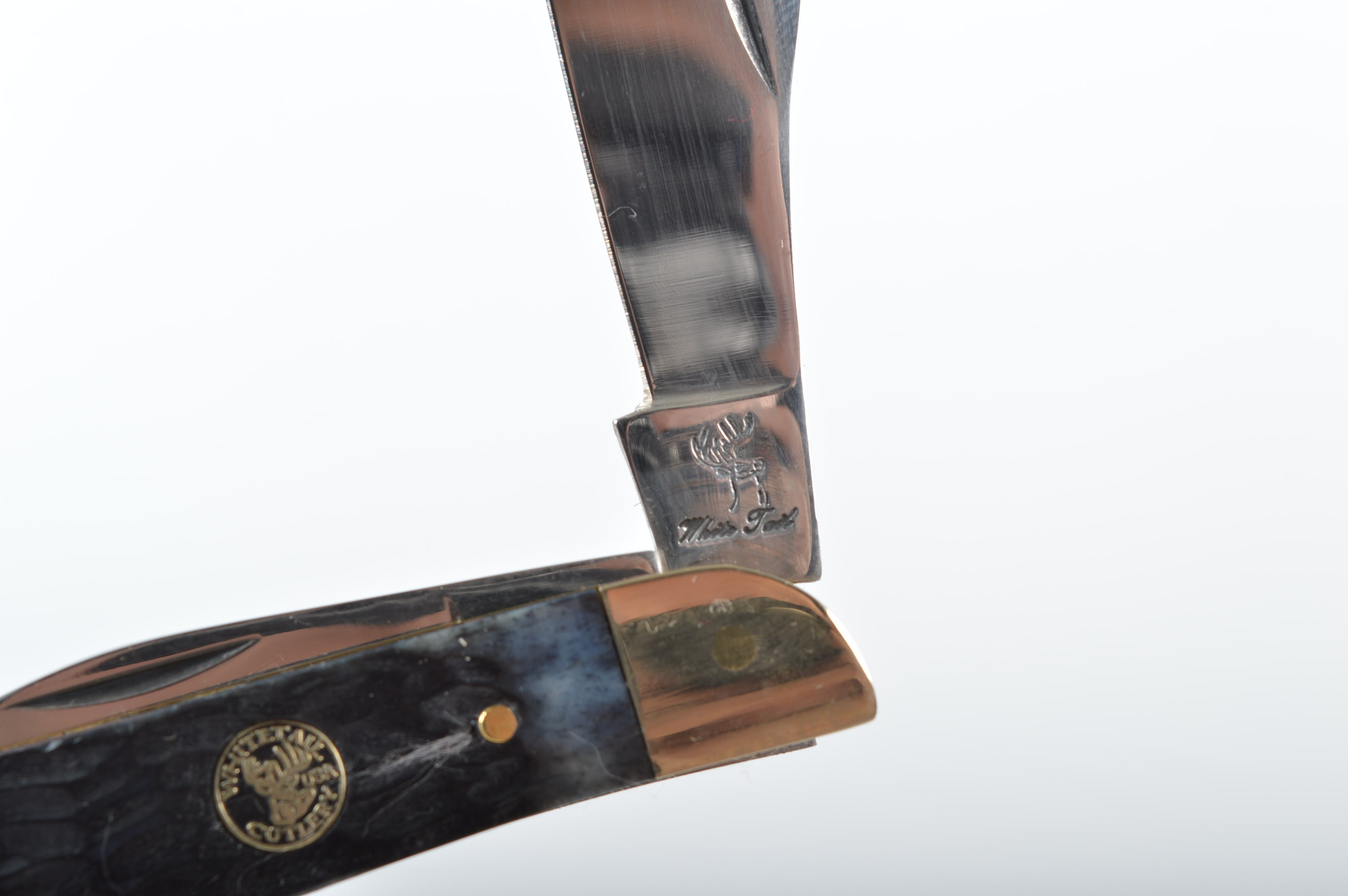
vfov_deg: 16.5
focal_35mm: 82
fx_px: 3086
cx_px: 674
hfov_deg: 24.6
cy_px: 448
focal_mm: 55
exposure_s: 1/200
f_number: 13
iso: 100
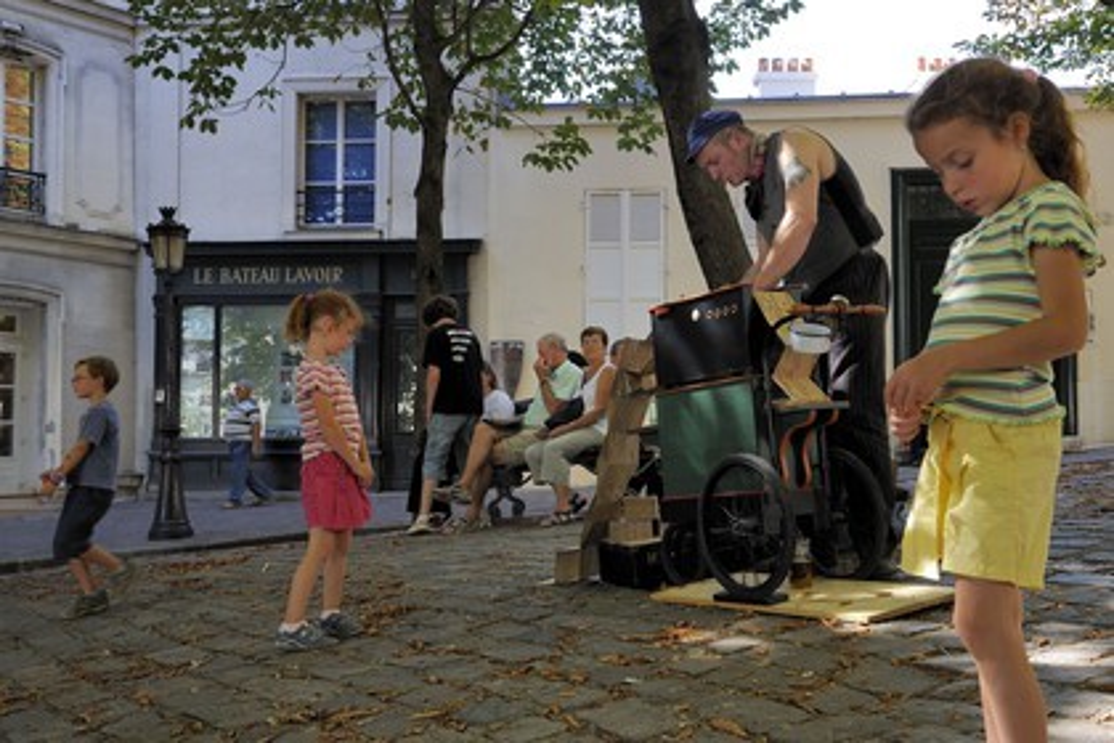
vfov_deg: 35.1
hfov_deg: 50.7
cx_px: 557
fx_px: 1176
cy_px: 372
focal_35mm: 38
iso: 800
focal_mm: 38
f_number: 7.1
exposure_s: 1/80
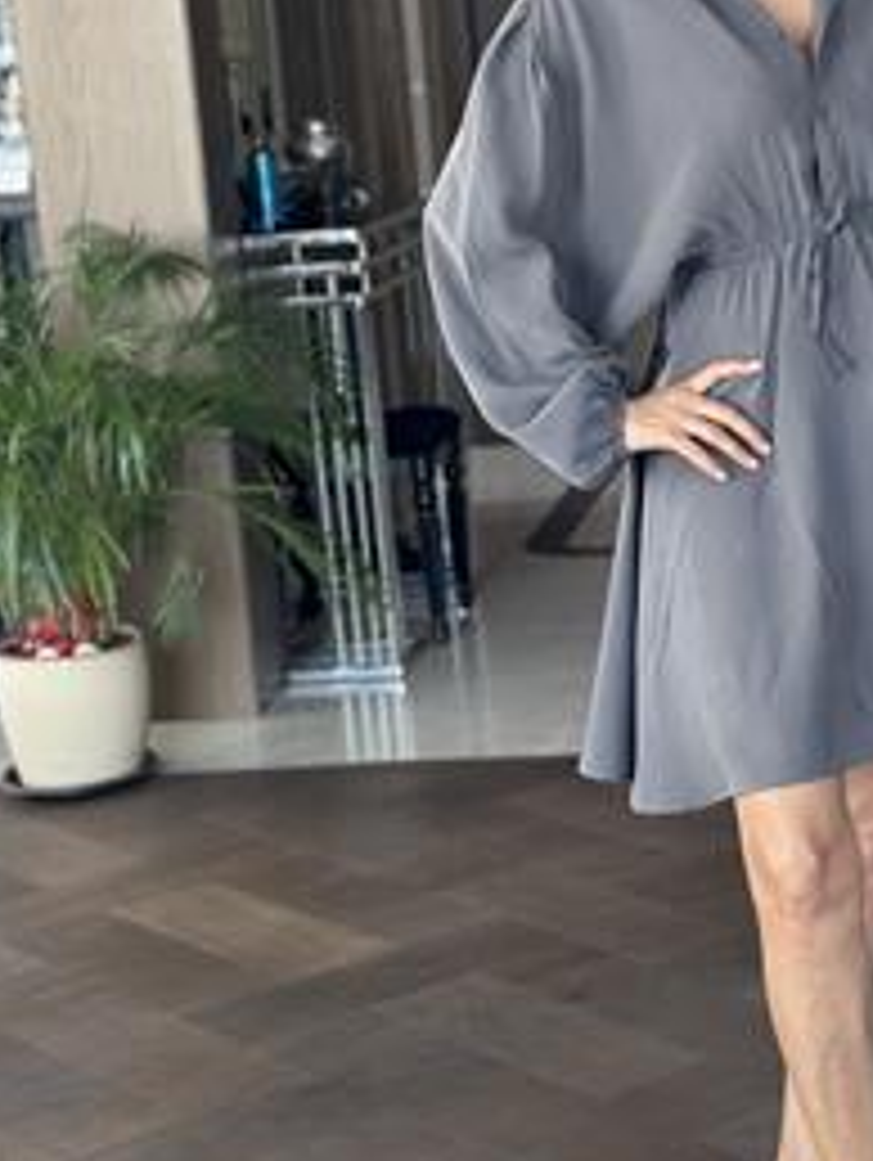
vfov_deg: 20.8
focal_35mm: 94
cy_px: 482
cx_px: 842
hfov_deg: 15.5
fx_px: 3156
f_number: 1.78
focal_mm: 6.86
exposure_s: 1/67
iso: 125
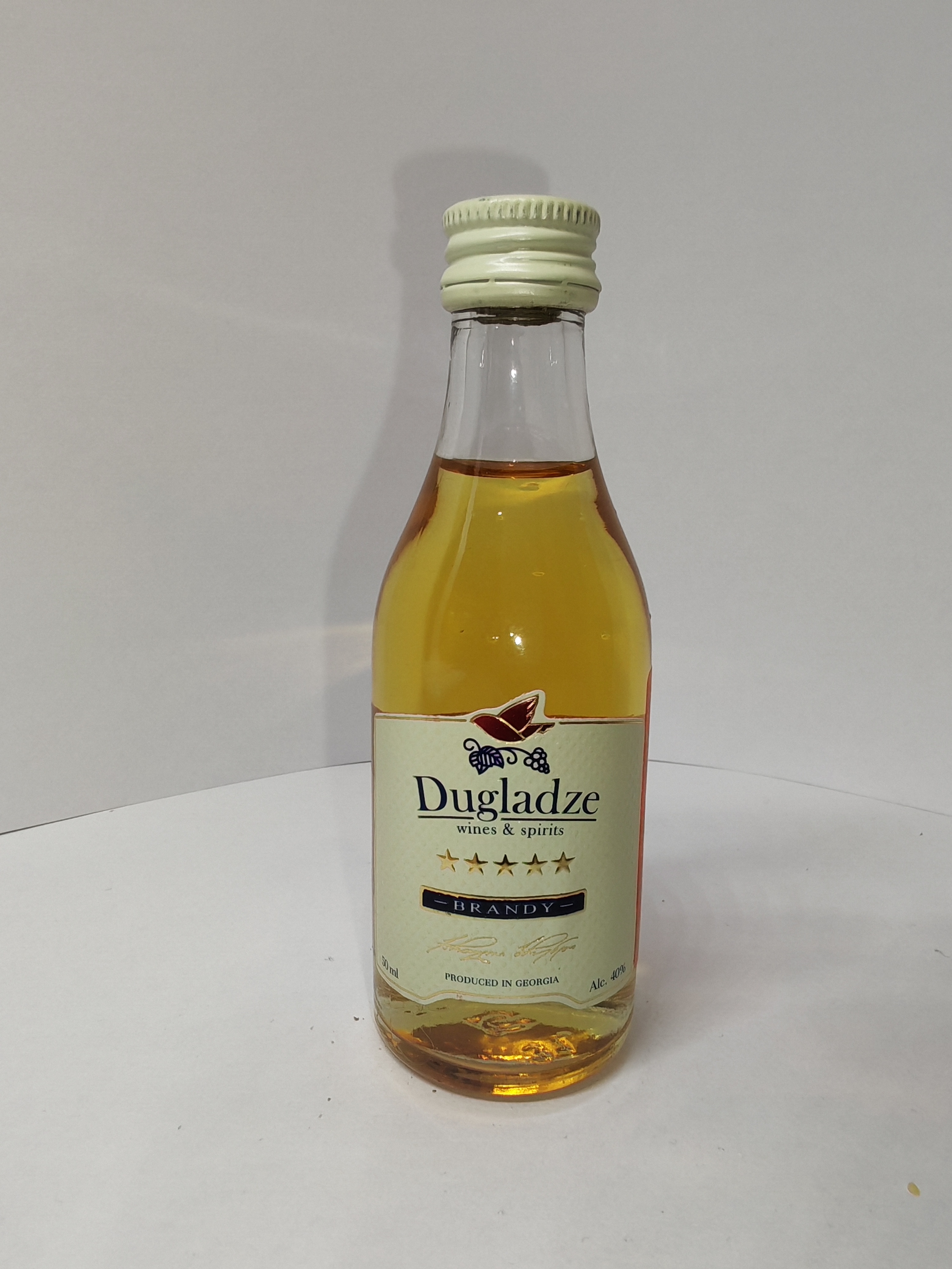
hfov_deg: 51.4
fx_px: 990
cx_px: 476
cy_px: 634
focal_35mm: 27
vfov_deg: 65.3
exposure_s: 1/100
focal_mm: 1.96
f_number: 2.2
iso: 64
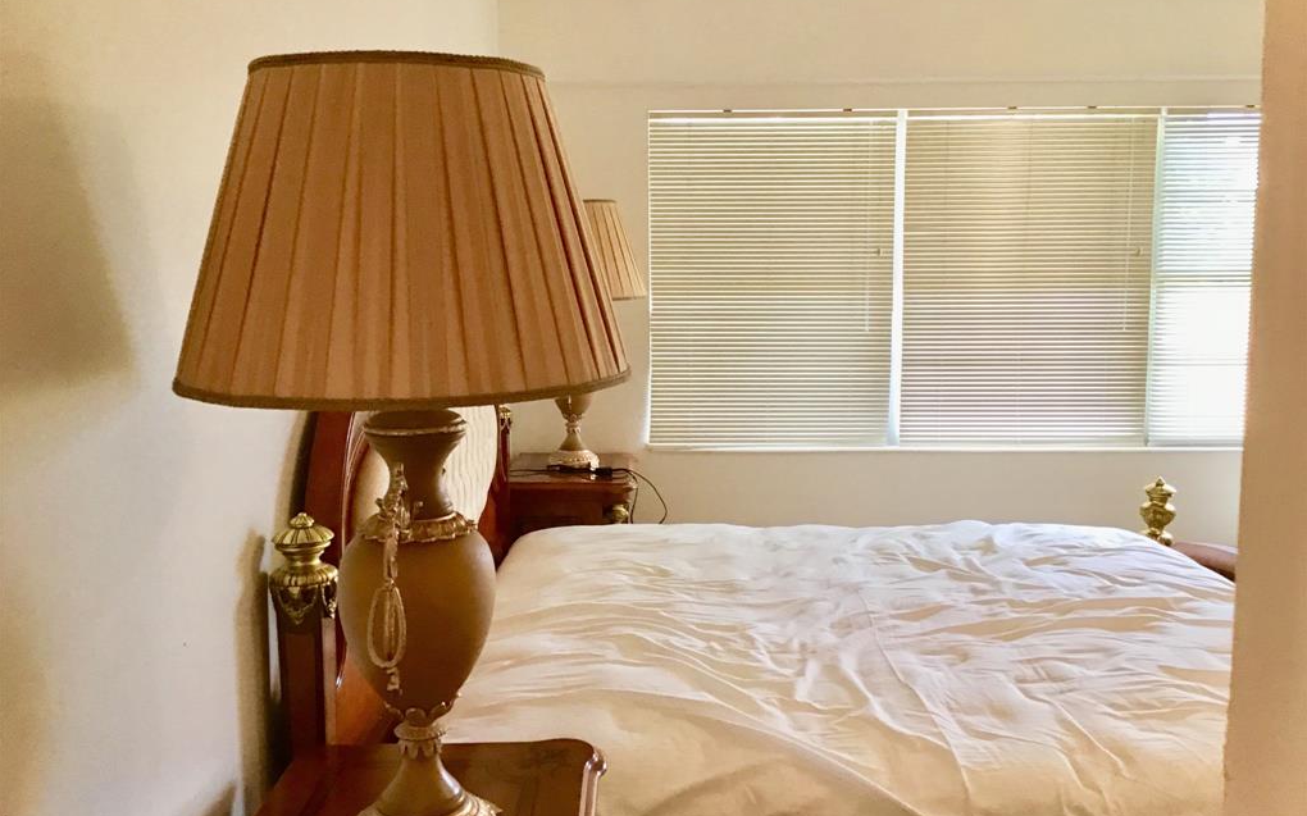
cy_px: 412
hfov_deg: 58.2
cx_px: 654
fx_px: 1175
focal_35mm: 33
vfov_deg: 38.3
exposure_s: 1/30
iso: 100
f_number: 2.4
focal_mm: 3.3
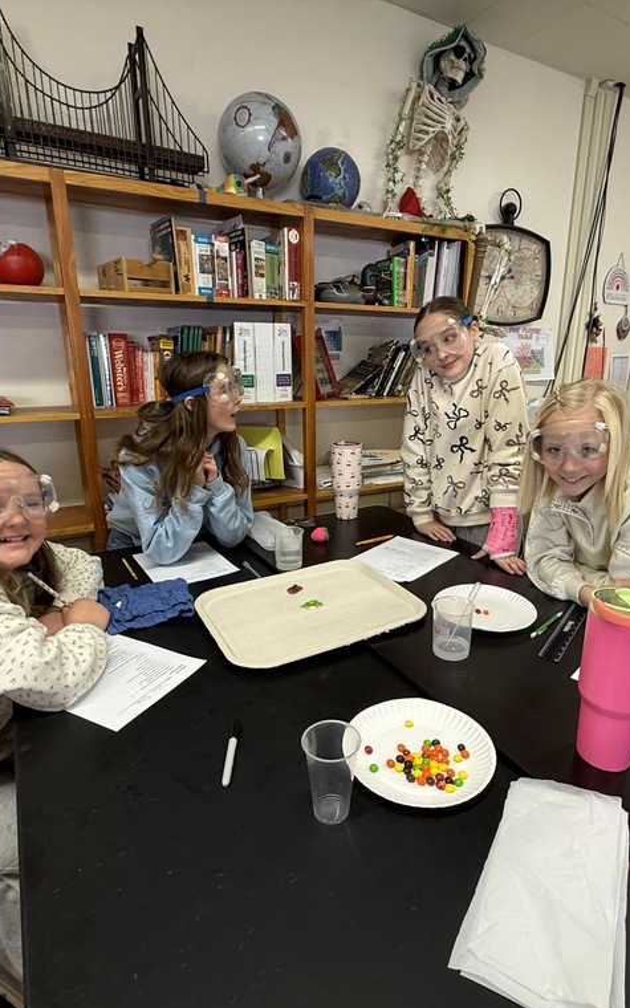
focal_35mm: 20
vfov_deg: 85.1
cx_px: 350
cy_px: 507
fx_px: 549
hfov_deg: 59.5
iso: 200
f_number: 2.2
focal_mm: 2.22
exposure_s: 1/60
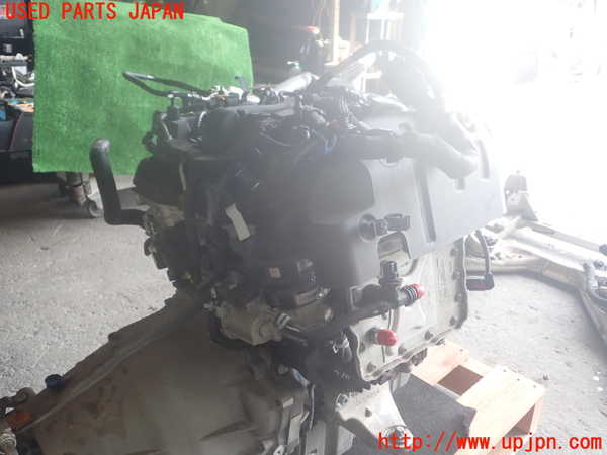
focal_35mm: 32
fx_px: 561
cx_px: 304
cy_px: 228
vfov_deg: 44.2
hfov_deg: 56.8
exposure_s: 1/60
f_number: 2.4
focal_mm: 5.79
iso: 100
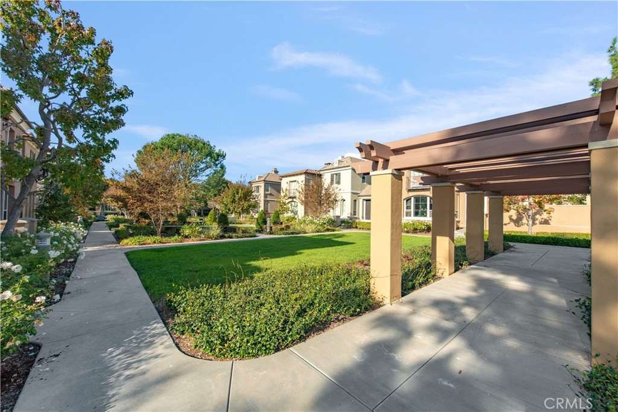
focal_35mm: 14
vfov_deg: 81.2
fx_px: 240
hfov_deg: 104.2
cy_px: 206
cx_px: 309
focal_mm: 14
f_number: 10
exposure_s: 1/400
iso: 200
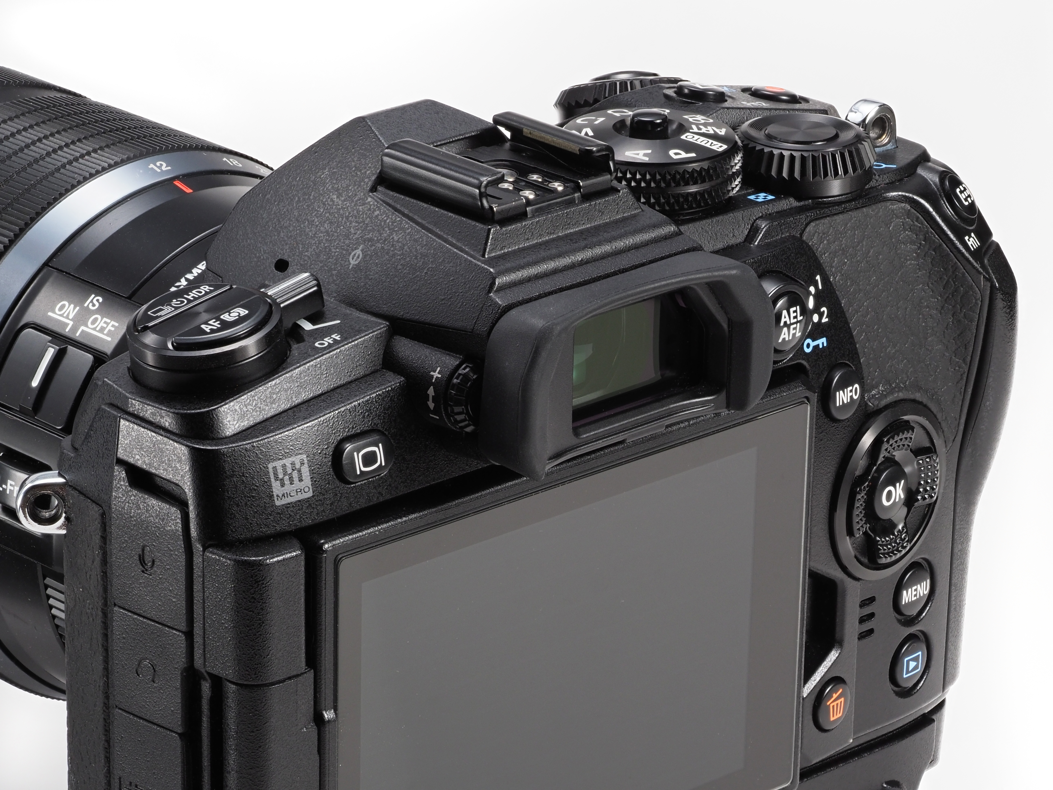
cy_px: 395
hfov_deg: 16.4
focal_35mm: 120
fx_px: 3650
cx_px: 526
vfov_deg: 12.3
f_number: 14
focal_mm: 60
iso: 200
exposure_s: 1/6
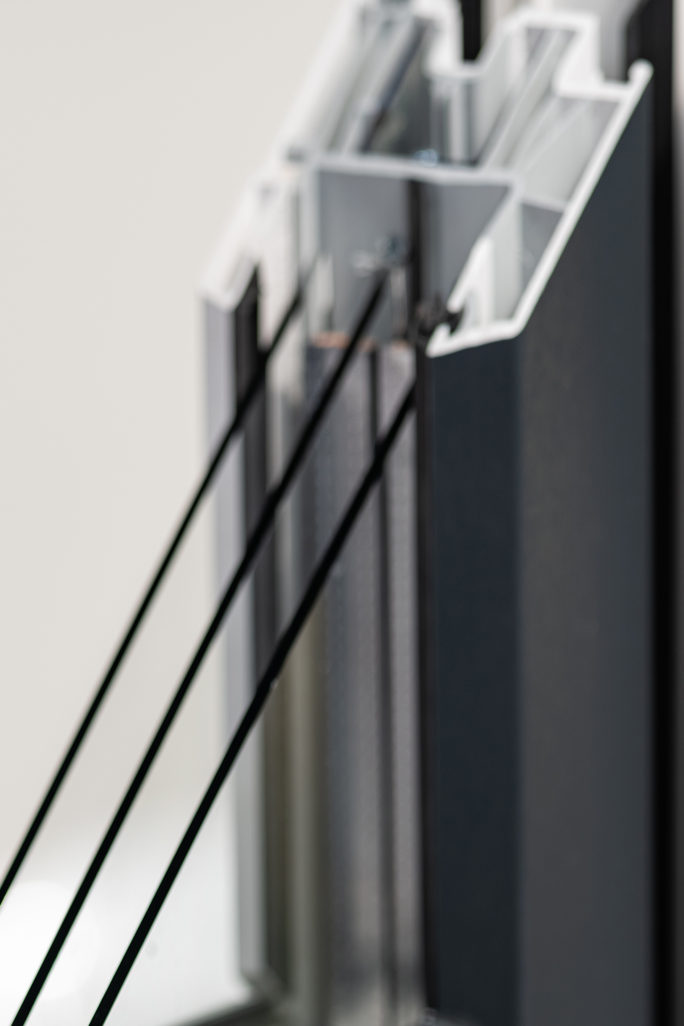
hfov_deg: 5.0
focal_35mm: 277
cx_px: 271
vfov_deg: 7.4
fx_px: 7895
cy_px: 983
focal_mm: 135
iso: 200
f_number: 2.2
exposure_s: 1/200
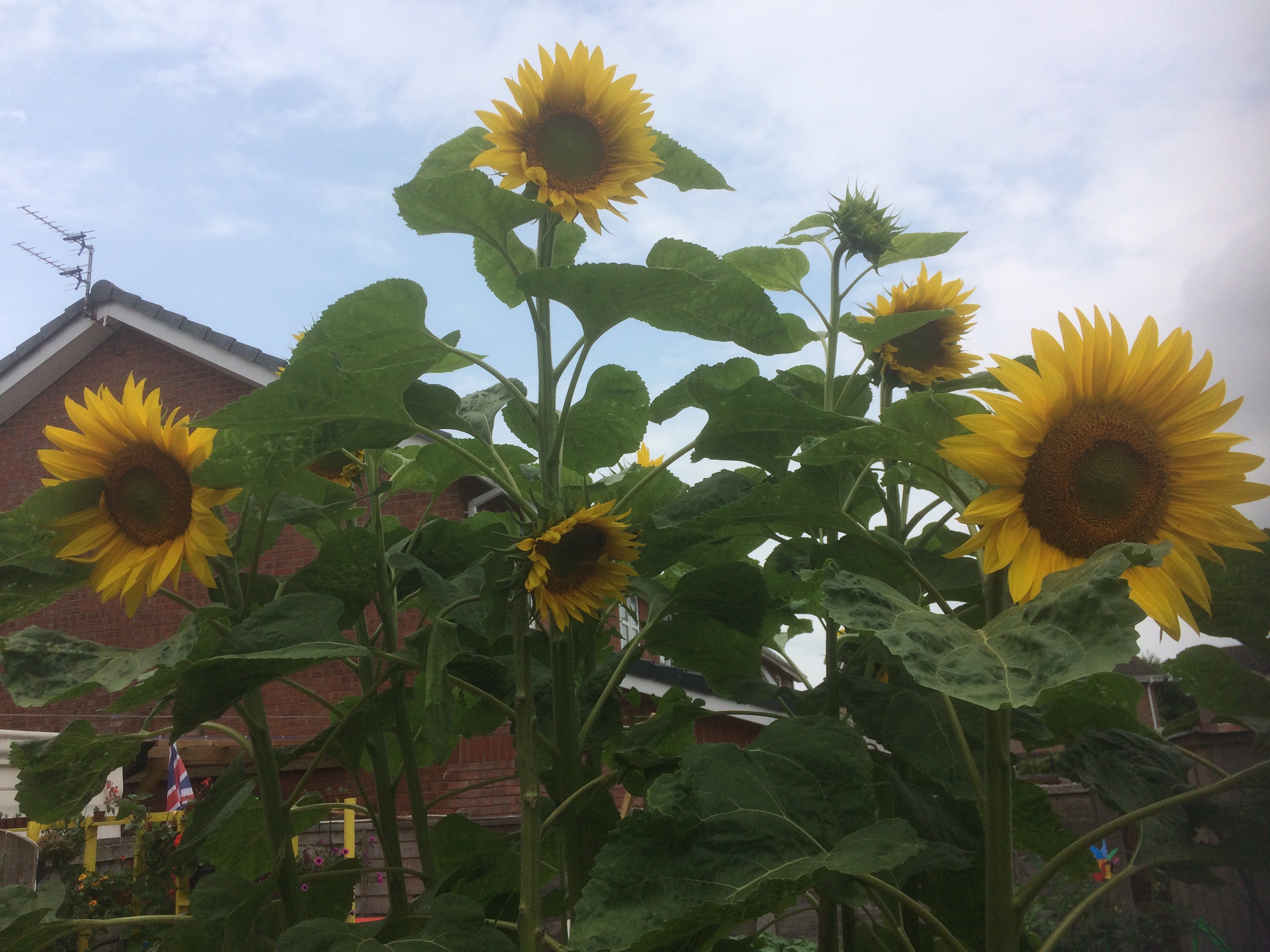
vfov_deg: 48.2
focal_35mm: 29
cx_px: 635
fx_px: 1064
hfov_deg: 61.7
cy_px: 476
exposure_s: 1/2415
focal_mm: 4.15
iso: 32
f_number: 2.2
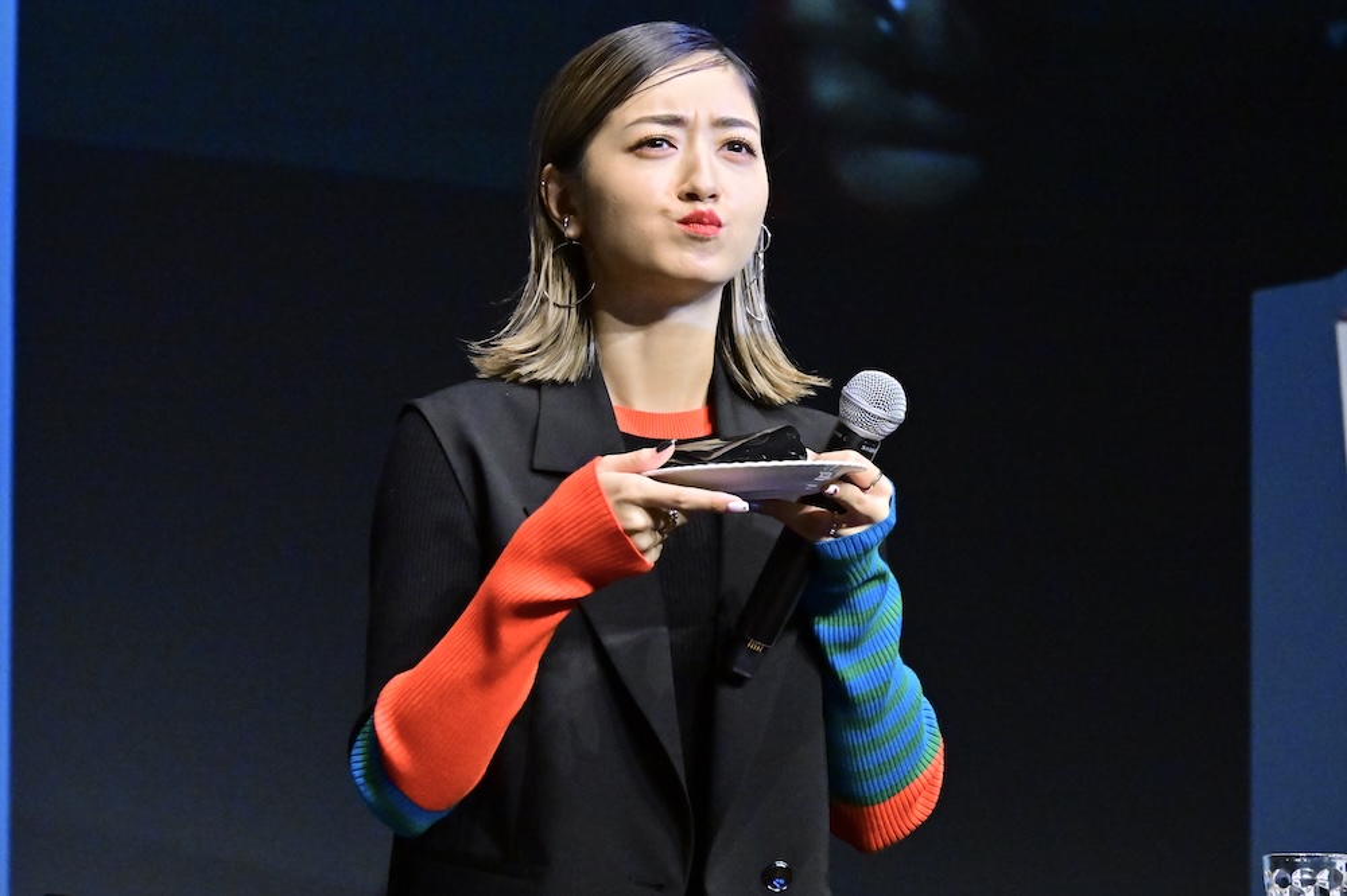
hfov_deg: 6.9
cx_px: 674
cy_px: 448
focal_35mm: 300
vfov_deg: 4.6
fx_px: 11221
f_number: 8
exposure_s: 1/250
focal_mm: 200
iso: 4000
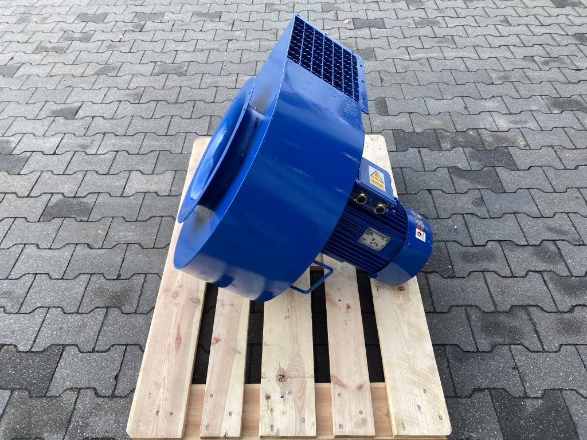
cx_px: 294
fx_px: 441
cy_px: 220
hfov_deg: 67.3
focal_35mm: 26
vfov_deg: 53.1
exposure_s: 1/123
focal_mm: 4.25
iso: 32
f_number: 1.8
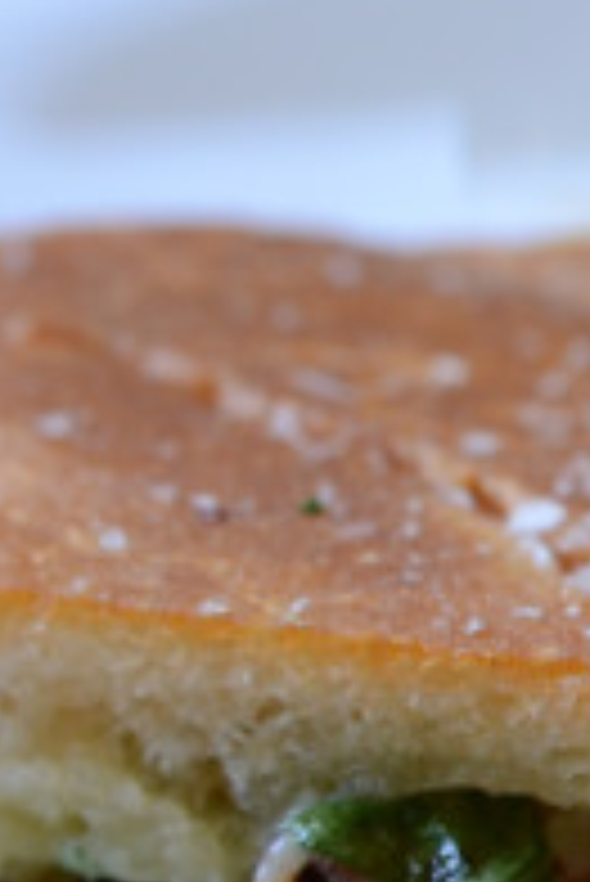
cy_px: 896
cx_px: 1576
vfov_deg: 5.7
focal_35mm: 359
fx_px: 8809
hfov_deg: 3.8
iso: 400
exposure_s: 1/125
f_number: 5
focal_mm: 46
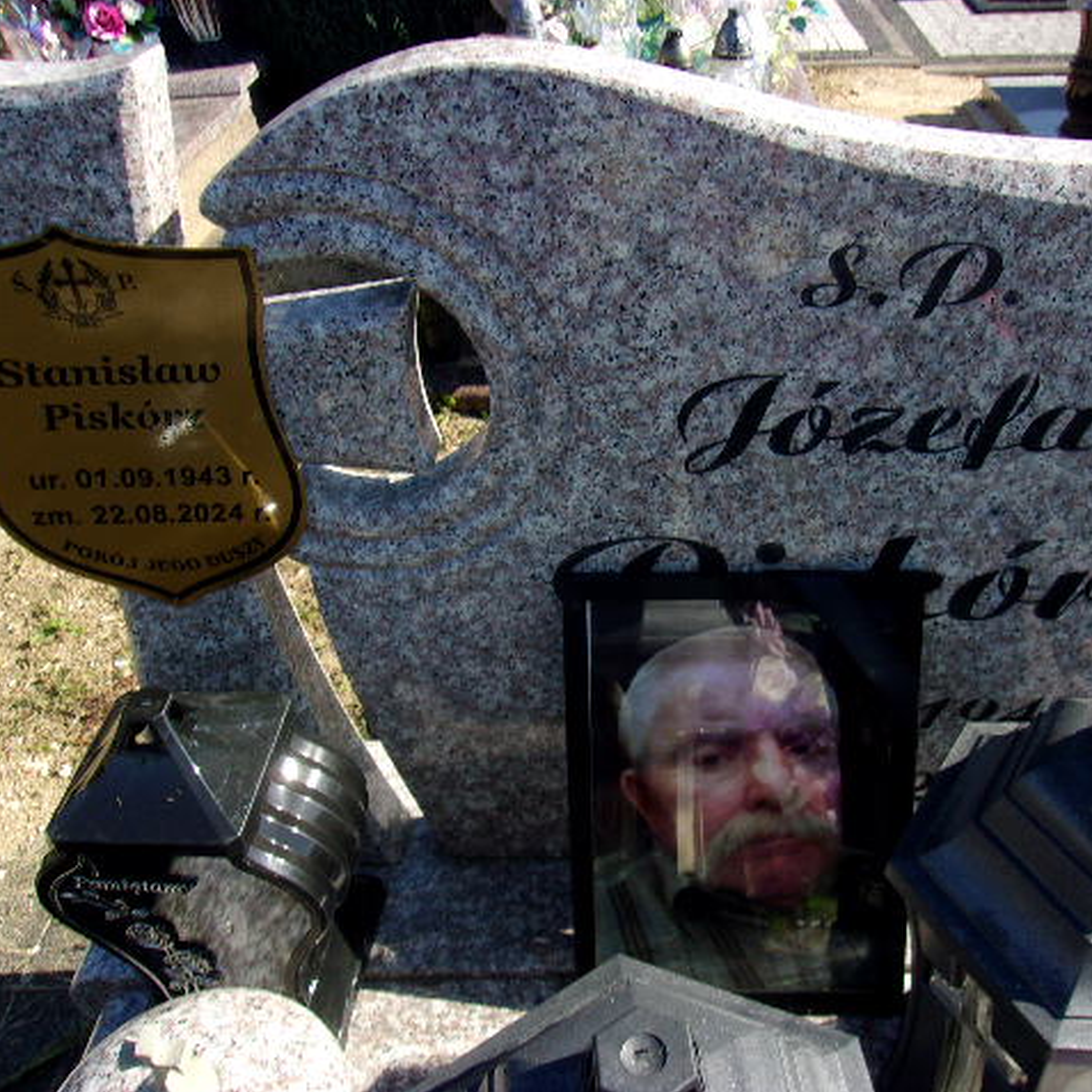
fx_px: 1142
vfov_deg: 51.1
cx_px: 636
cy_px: 545
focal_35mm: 32
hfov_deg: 50.9
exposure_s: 1/52
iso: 80
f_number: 10.4
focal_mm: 4.9
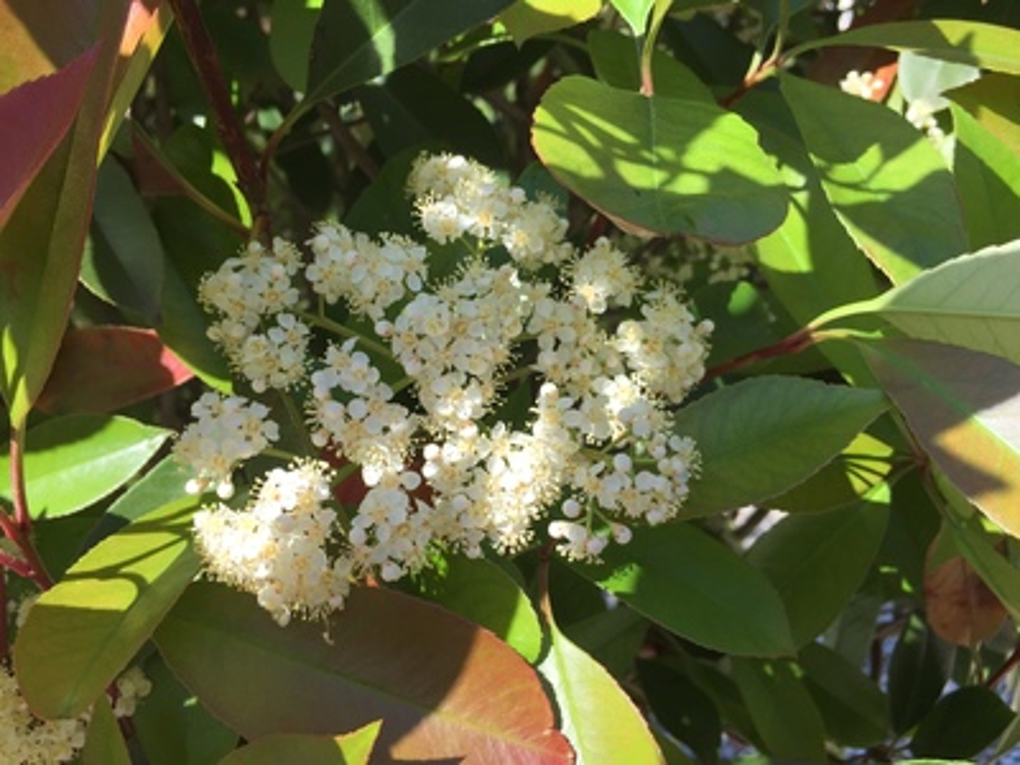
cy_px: 382
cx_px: 510
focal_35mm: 29
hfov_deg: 61.7
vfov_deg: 48.2
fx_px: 855
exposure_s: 1/1163
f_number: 2.2
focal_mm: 4.15
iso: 32
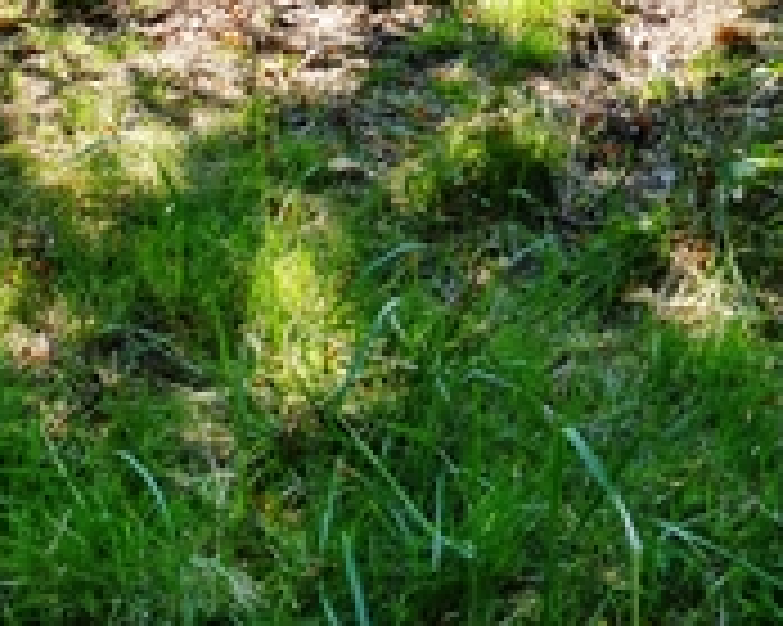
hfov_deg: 22.8
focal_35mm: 84
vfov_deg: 16.3
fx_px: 1946
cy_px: -383
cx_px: 392
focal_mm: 4.3
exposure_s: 1/160
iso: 100
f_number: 4
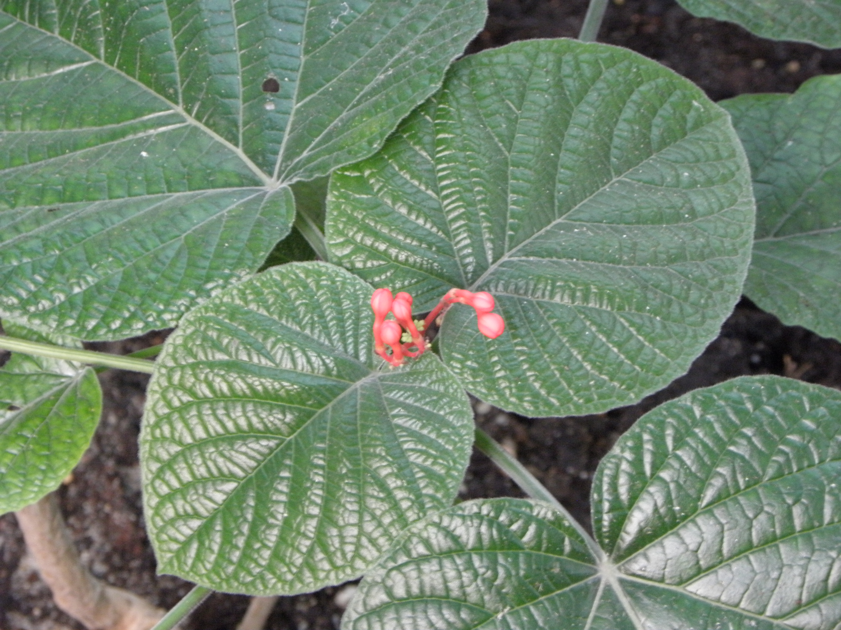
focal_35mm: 204
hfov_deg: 9.7
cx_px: 420
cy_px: 315
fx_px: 4956
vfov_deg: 7.3
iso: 400
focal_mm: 36.32
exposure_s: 1/2.5
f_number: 4.5
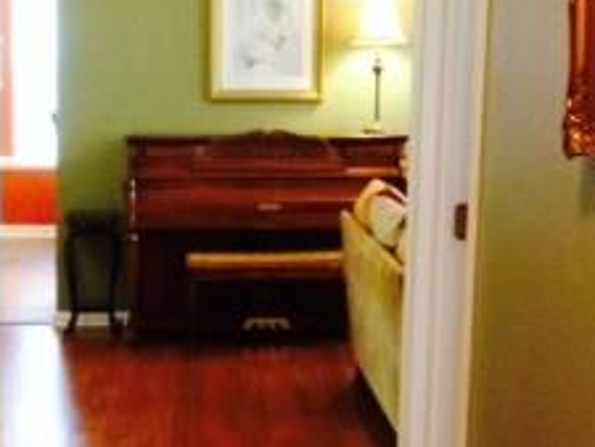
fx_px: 1617
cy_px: 325
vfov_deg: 15.7
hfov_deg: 20.7
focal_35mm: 94
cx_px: 148
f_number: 2.4
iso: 250
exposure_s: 1/20
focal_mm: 4.12
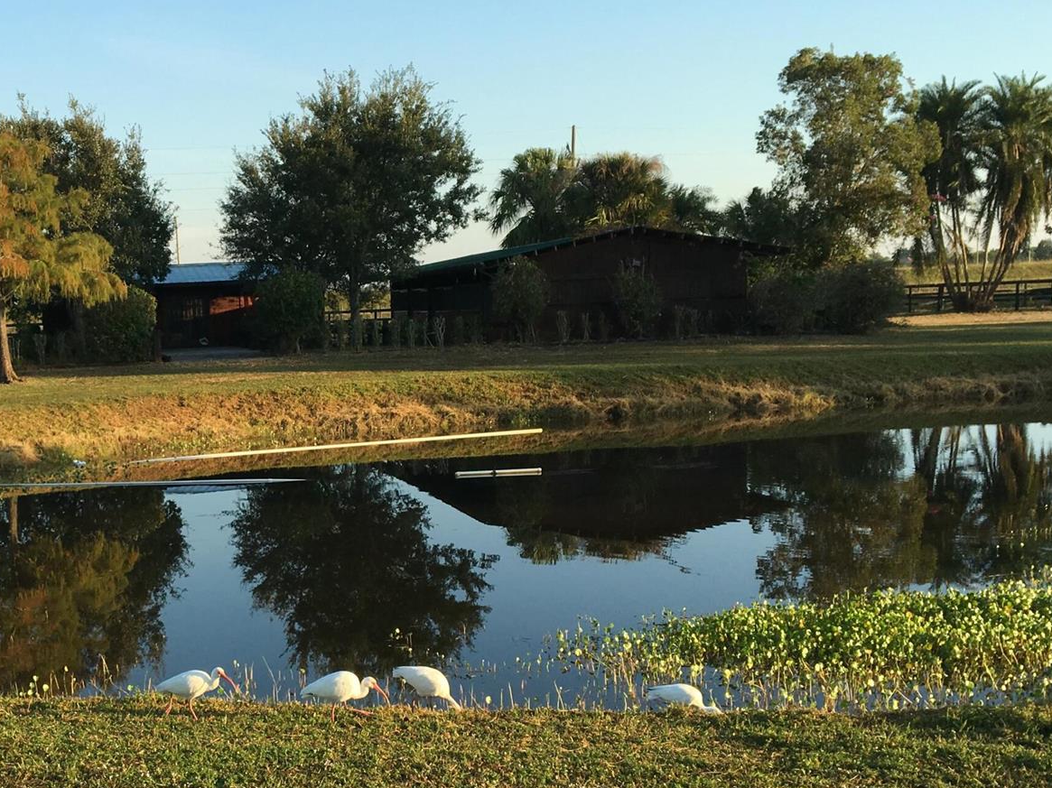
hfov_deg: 36.6
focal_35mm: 51
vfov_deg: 28.5
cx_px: 267
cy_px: 461
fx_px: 1549
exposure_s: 1/712
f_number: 2.2
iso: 25
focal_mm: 4.15
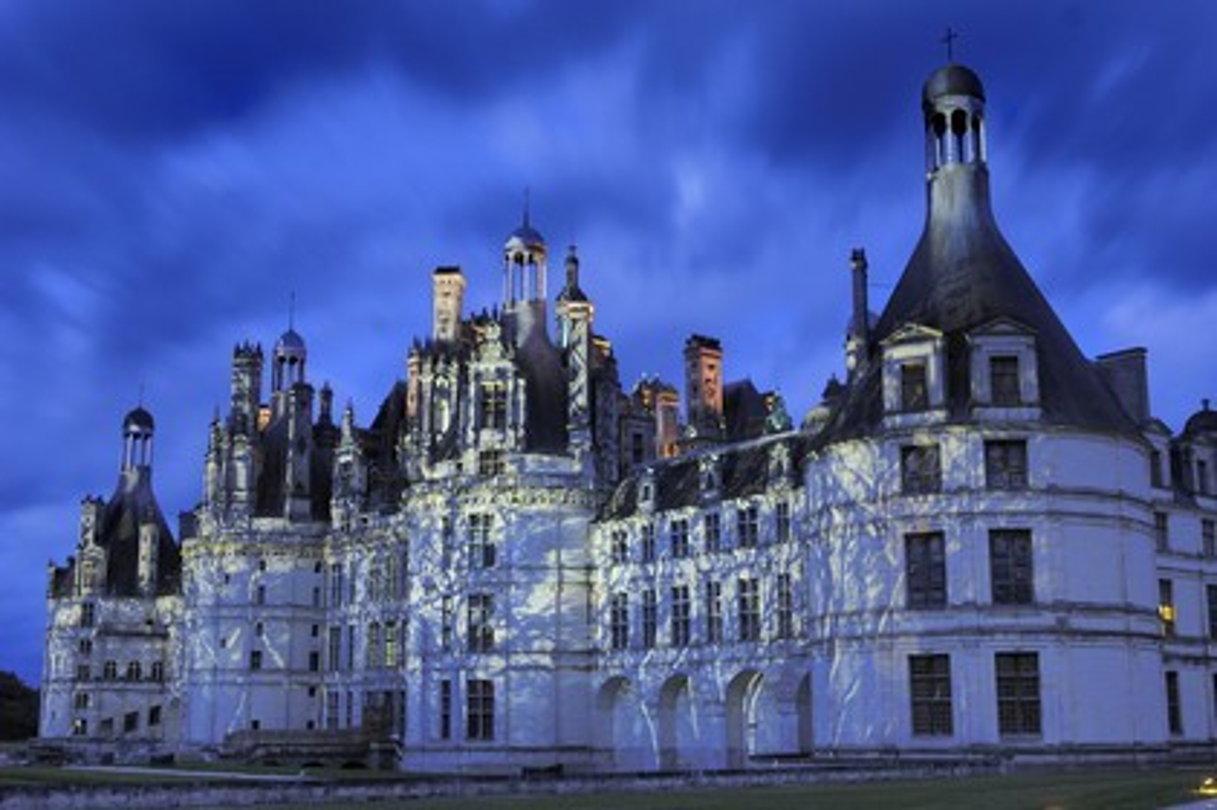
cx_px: 608
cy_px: 405
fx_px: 1419
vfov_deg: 31.8
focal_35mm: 42
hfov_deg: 46.4
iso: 100
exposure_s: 10
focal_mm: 28
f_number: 4.5
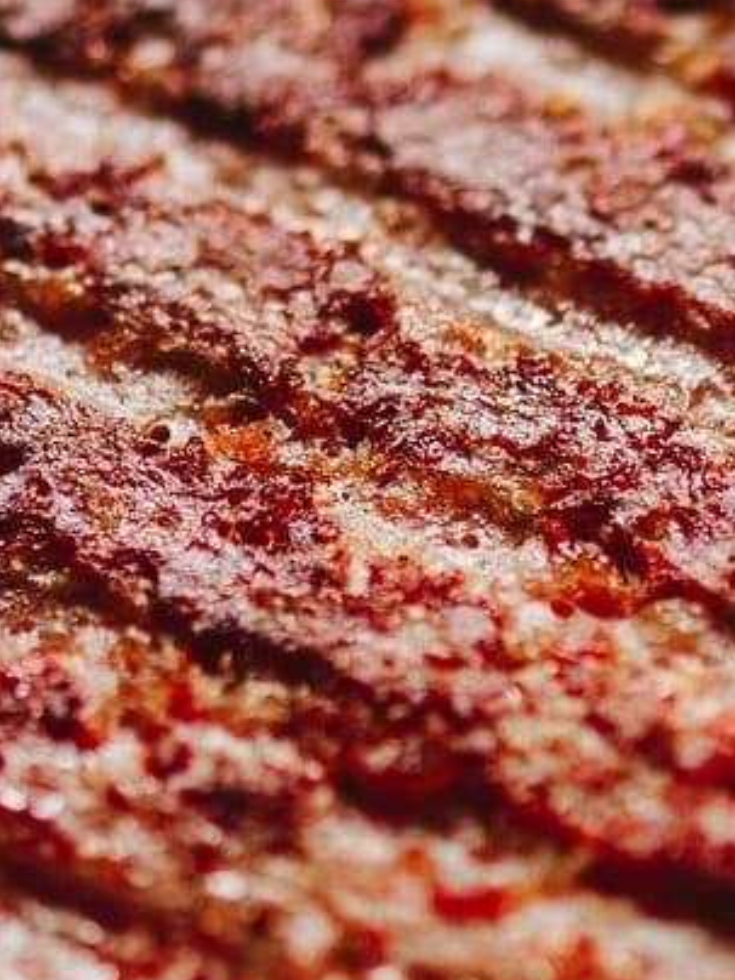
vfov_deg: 4.1
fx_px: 13589
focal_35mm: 480
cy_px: 505
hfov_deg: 3.1
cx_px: 929
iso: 400
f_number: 3.2
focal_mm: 105
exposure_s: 1/250
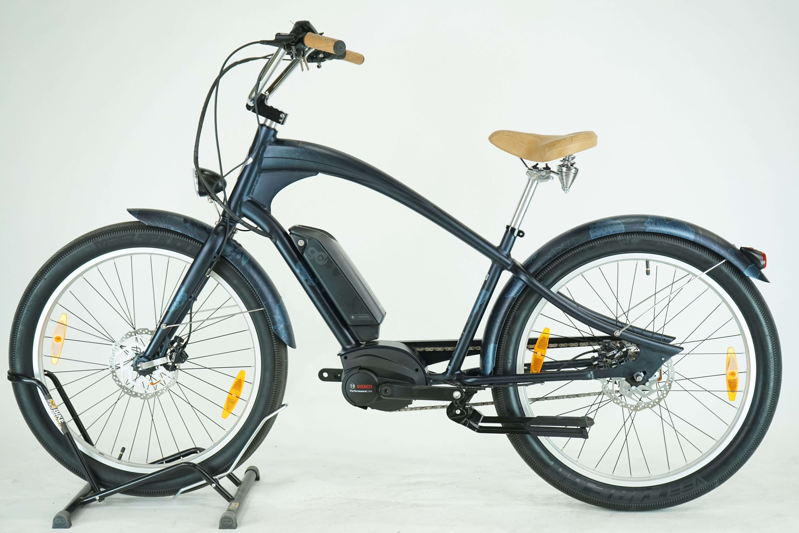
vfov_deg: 25.5
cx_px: 400
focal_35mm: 53
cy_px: 266
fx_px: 1176
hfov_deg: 37.5
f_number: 5.6
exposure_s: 1/200
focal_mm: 53
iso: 1600
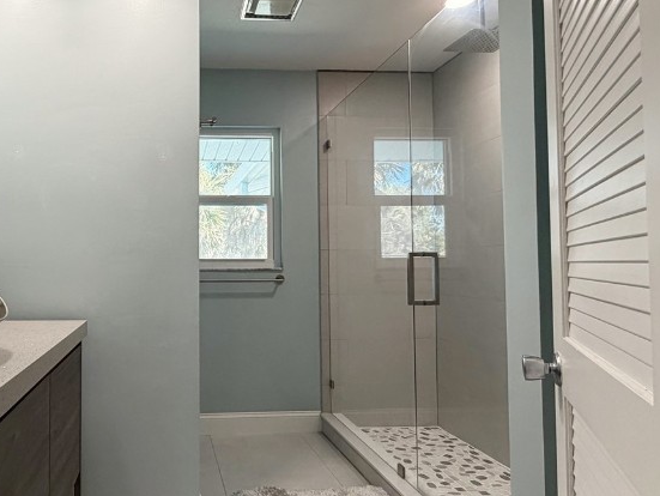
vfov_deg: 53.1
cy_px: 249
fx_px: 496
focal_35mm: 26
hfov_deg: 64.6
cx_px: 194
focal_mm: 2.2
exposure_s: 1/120
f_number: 2.2
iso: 200
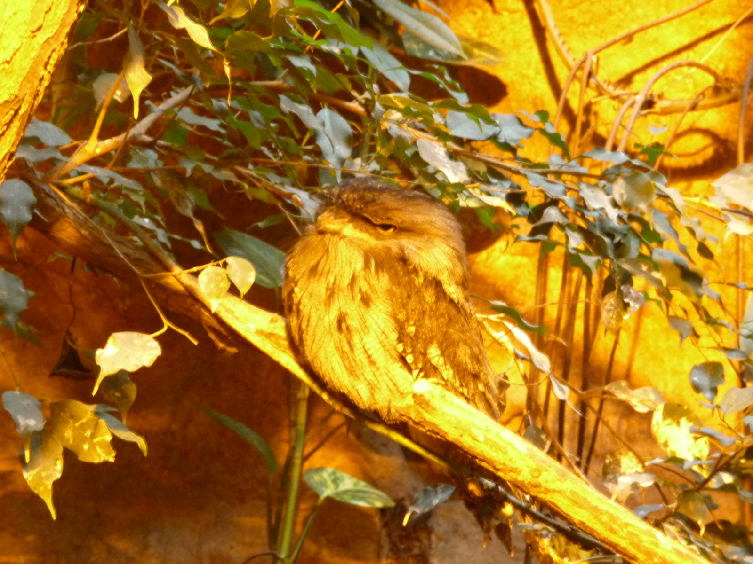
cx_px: 376
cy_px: 282
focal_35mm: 175
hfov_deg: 11.3
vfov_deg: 8.5
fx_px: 3807
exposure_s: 1/5
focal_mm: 27.1
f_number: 4.8
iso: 400
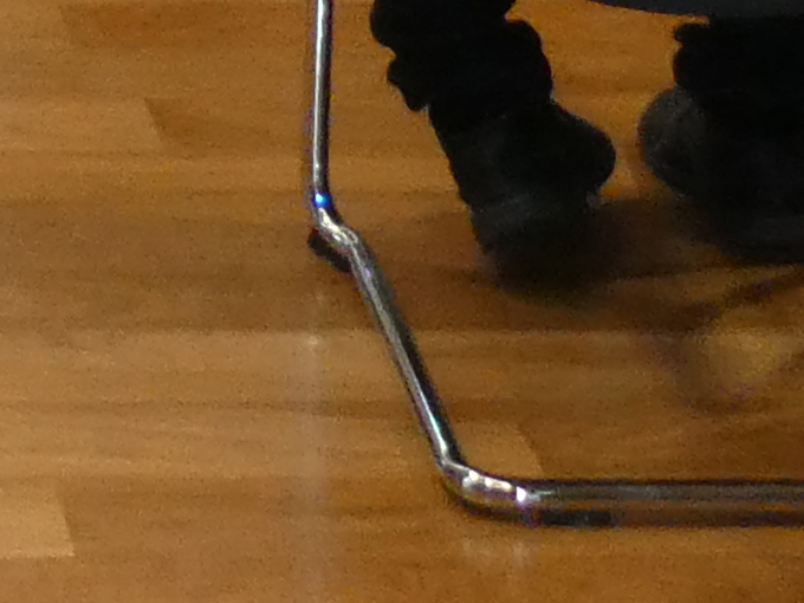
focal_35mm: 183
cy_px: -1005
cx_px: -615
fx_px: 4250
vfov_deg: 7.4
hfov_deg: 10.2
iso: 500
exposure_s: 1/60
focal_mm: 4.3
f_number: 3.3
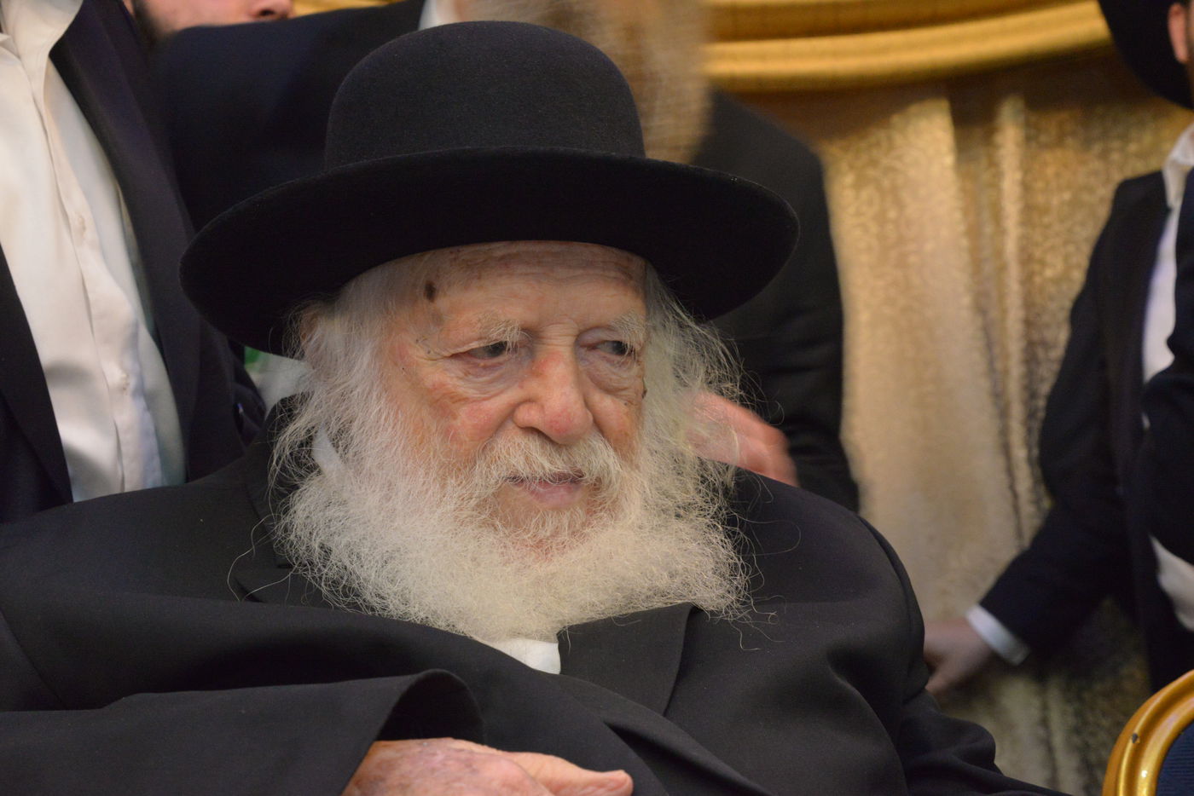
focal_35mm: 78
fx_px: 2587
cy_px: 398
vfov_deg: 17.5
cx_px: 597
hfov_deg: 26.0
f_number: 11
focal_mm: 78
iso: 6400
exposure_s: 1/60
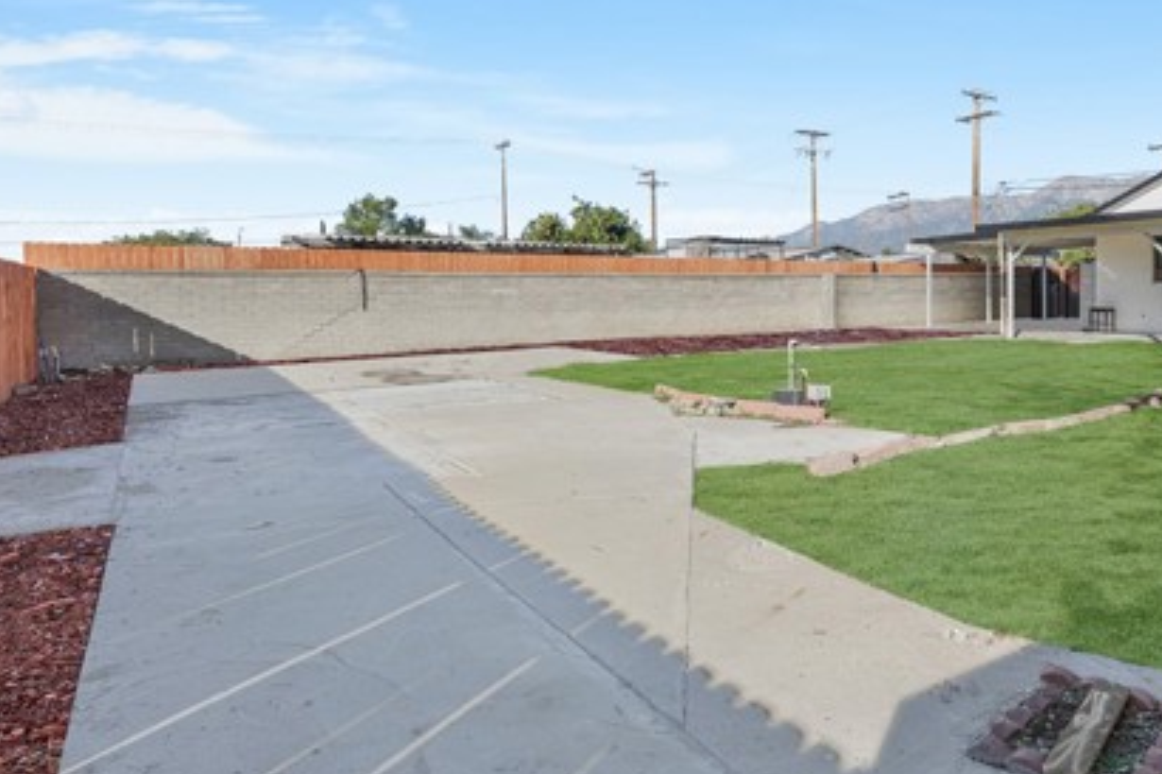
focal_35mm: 25
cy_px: 308
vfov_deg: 50.9
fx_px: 807
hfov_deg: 69.1
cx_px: 791
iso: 125
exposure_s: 1/30
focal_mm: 16
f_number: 8
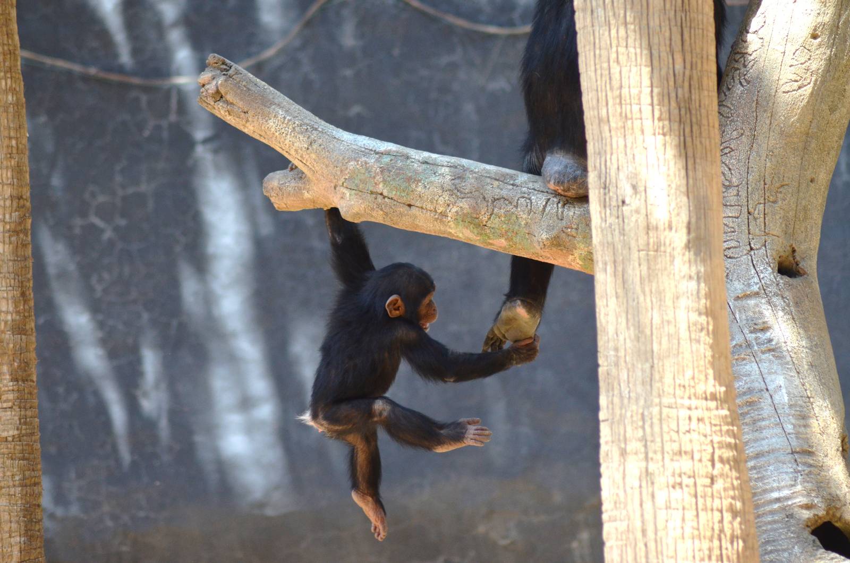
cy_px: 282
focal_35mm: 292
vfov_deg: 4.7
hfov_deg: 7.1
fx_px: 6892
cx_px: 425
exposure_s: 1/1000
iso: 720
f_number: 4.8
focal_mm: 195
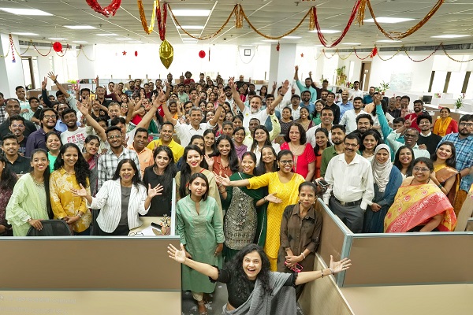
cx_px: 236
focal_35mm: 24
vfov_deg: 53.1
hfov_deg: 73.7
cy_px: 158
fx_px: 315
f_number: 9
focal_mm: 24
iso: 5000
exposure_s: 1/80
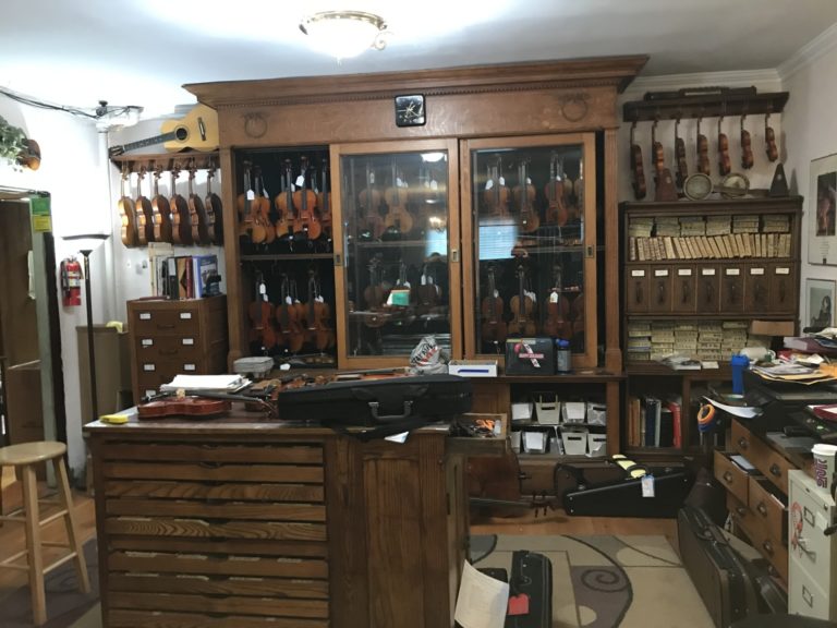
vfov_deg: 49.7
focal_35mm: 28
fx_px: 677
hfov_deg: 63.4
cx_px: 418
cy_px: 314
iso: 100
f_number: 1.8
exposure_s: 1/13
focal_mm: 3.99
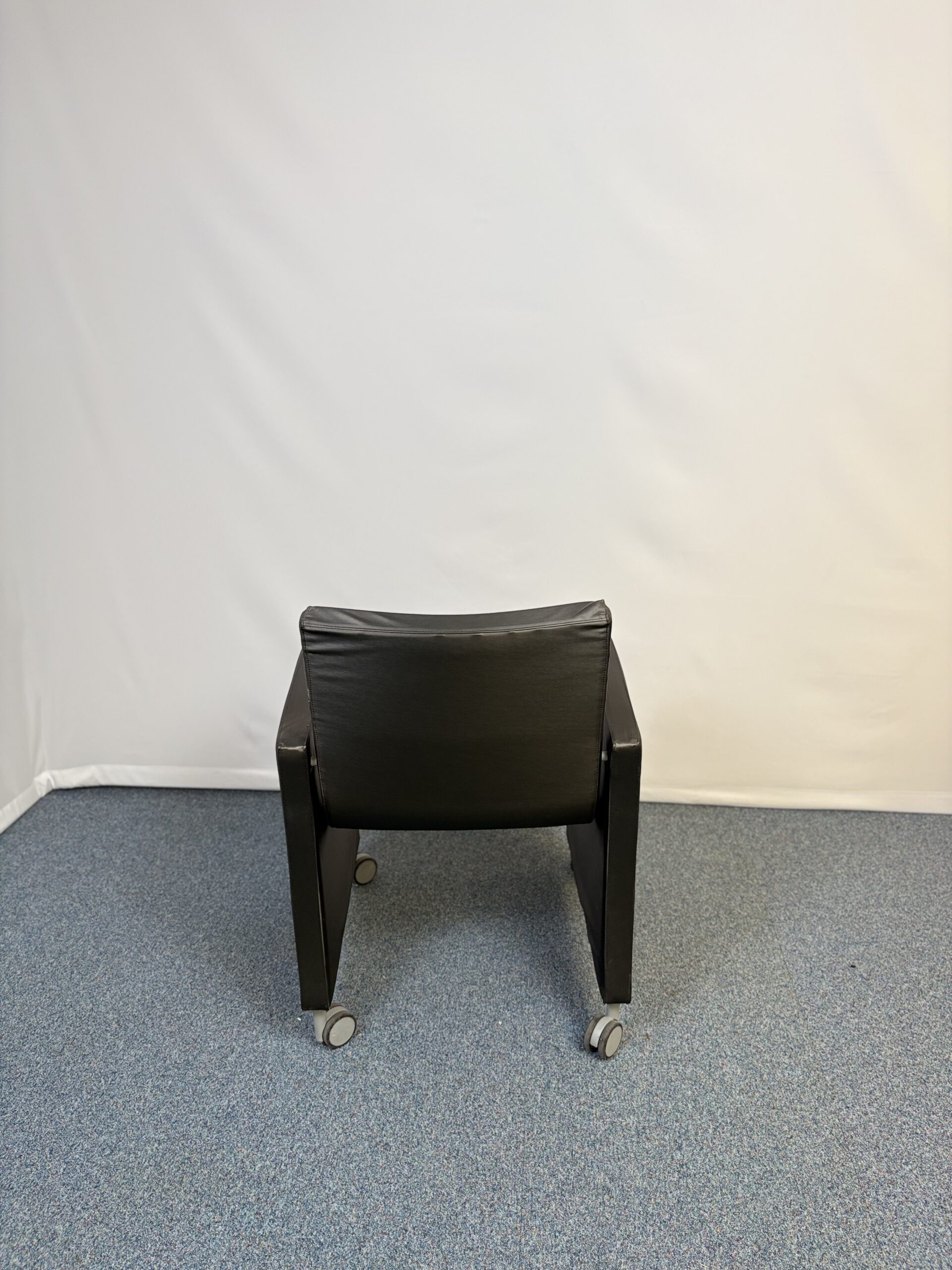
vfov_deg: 67.3
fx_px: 953
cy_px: 635
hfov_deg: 53.1
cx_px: 476
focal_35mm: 26
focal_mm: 5.96
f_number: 1.6
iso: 100
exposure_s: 1/122
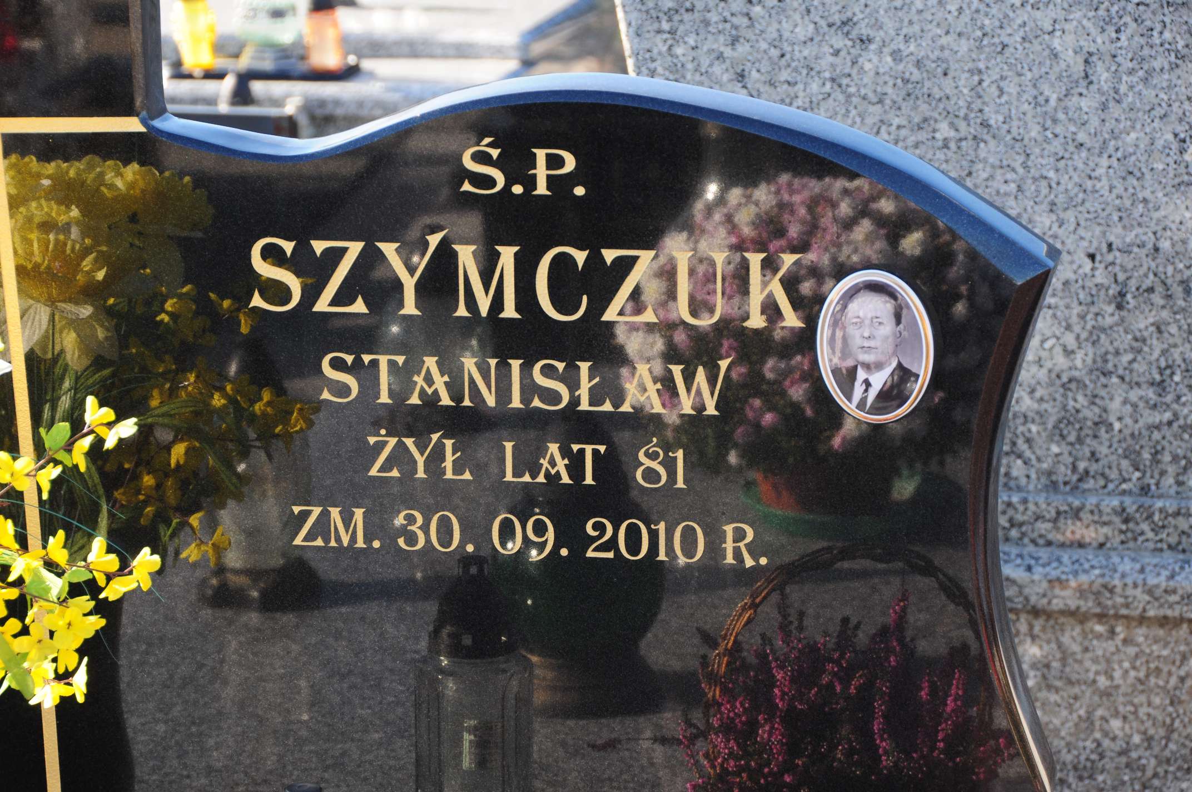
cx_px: 596
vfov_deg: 13.0
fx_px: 3472
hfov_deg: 19.5
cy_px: 396
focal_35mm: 105
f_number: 7.1
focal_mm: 70
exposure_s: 1/200
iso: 320
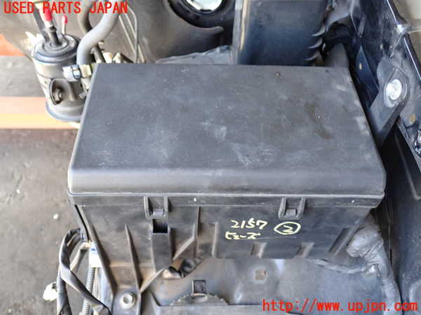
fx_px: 389
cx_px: 210
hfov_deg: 56.8
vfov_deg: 44.2
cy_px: 158
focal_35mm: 32
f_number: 2.4
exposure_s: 1/30
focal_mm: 5.79
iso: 250
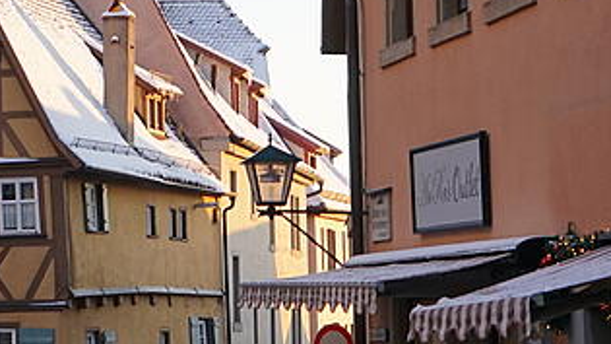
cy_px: -14
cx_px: -122
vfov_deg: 8.6
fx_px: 2268
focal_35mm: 140
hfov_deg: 14.8
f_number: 4
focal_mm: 39
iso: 200
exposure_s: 1/250
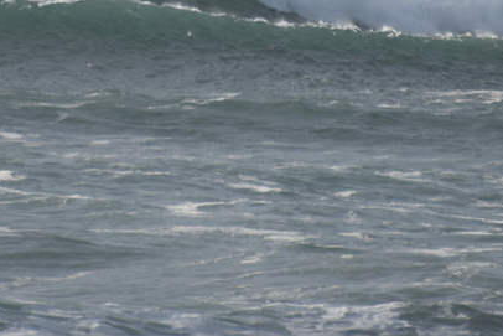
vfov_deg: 1.5
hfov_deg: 2.2
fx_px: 13208
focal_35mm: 945
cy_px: -26
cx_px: 234
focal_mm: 300
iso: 110
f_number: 5.6
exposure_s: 1/640
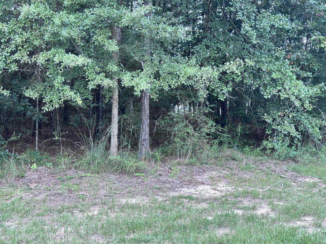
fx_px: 452
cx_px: 163
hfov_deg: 39.7
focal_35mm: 48
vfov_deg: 30.3
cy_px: 122
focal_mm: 6.76
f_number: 1.78
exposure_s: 1/302
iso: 64
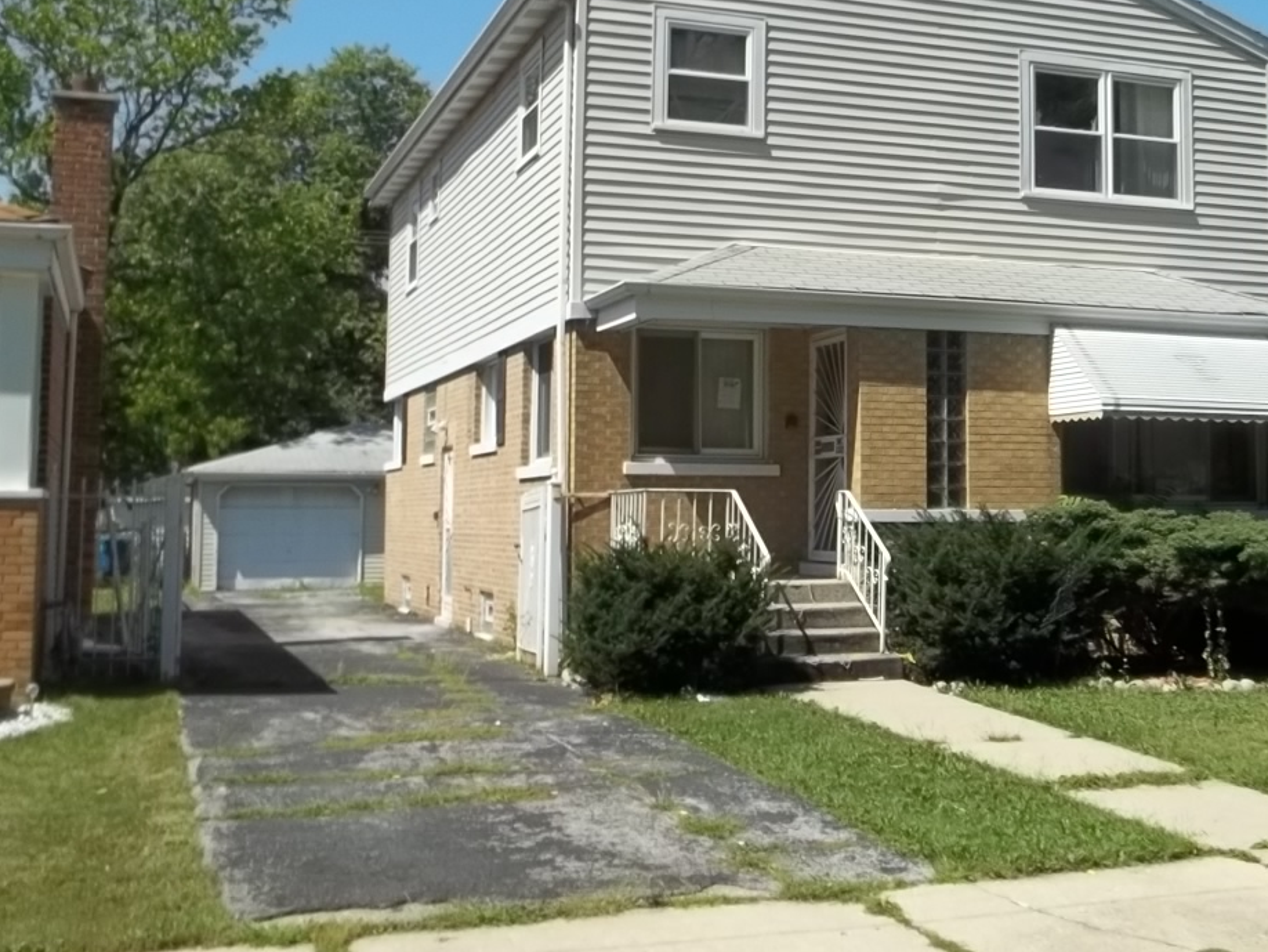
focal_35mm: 46
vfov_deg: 31.4
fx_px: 1685
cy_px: 344
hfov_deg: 40.5
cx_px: 878
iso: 64
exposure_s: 1/160
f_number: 8
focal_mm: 5.9
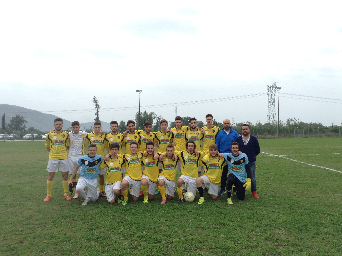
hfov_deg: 55.4
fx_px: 326
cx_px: 171
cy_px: 128
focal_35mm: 33
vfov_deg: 42.8
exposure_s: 1/201
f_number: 2.4
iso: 25
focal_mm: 3.3
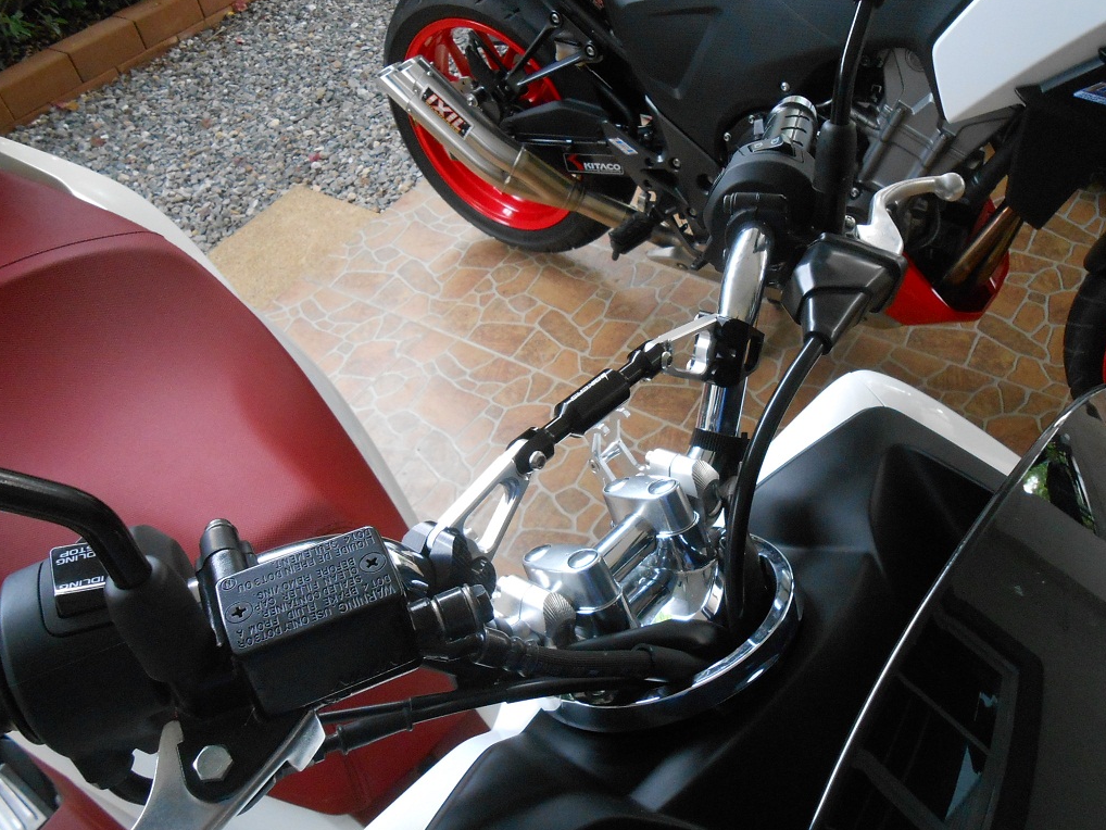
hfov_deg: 61.6
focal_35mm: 29
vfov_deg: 48.2
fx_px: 927
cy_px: 413
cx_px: 587
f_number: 3.5
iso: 400
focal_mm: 4.6
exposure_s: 1/30
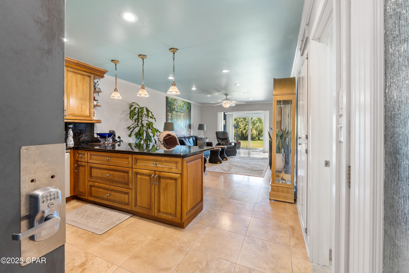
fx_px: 170
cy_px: 136
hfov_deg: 100.4
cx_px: 204
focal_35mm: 15
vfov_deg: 77.3
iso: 250
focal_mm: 10
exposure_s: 1/13
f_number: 4
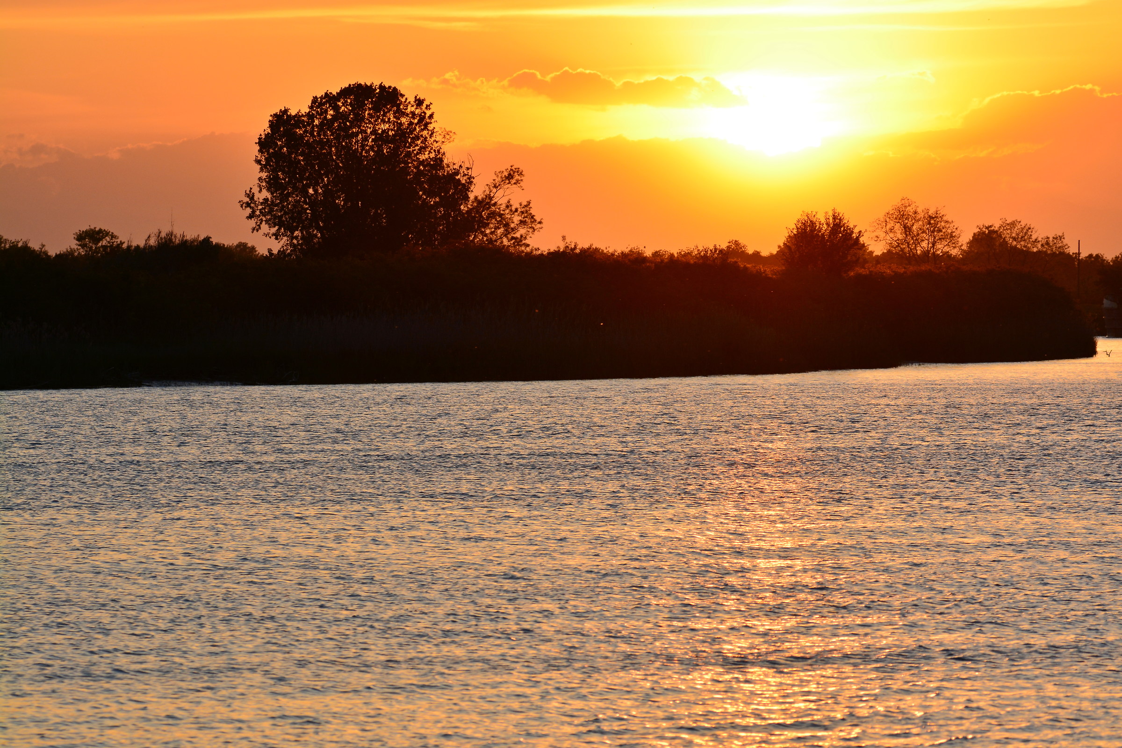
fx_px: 9349
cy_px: 374
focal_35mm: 300
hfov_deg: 6.9
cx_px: 561
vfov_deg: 4.6
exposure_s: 1/320
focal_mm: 200
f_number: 10
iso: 200
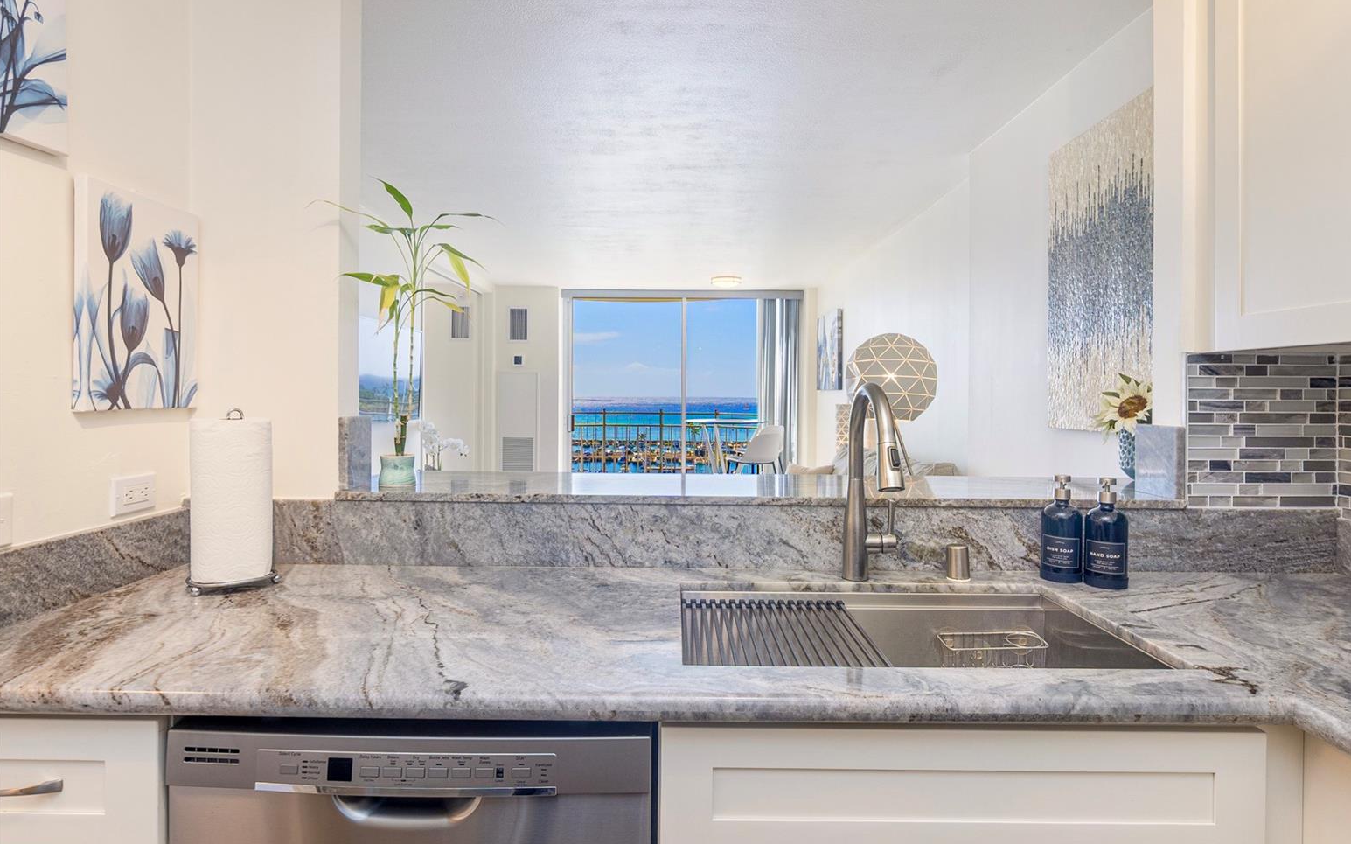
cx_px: 695
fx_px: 699
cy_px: 436
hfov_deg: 88.0
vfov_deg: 62.2
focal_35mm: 19
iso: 200
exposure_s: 1/500
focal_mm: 12
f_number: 8
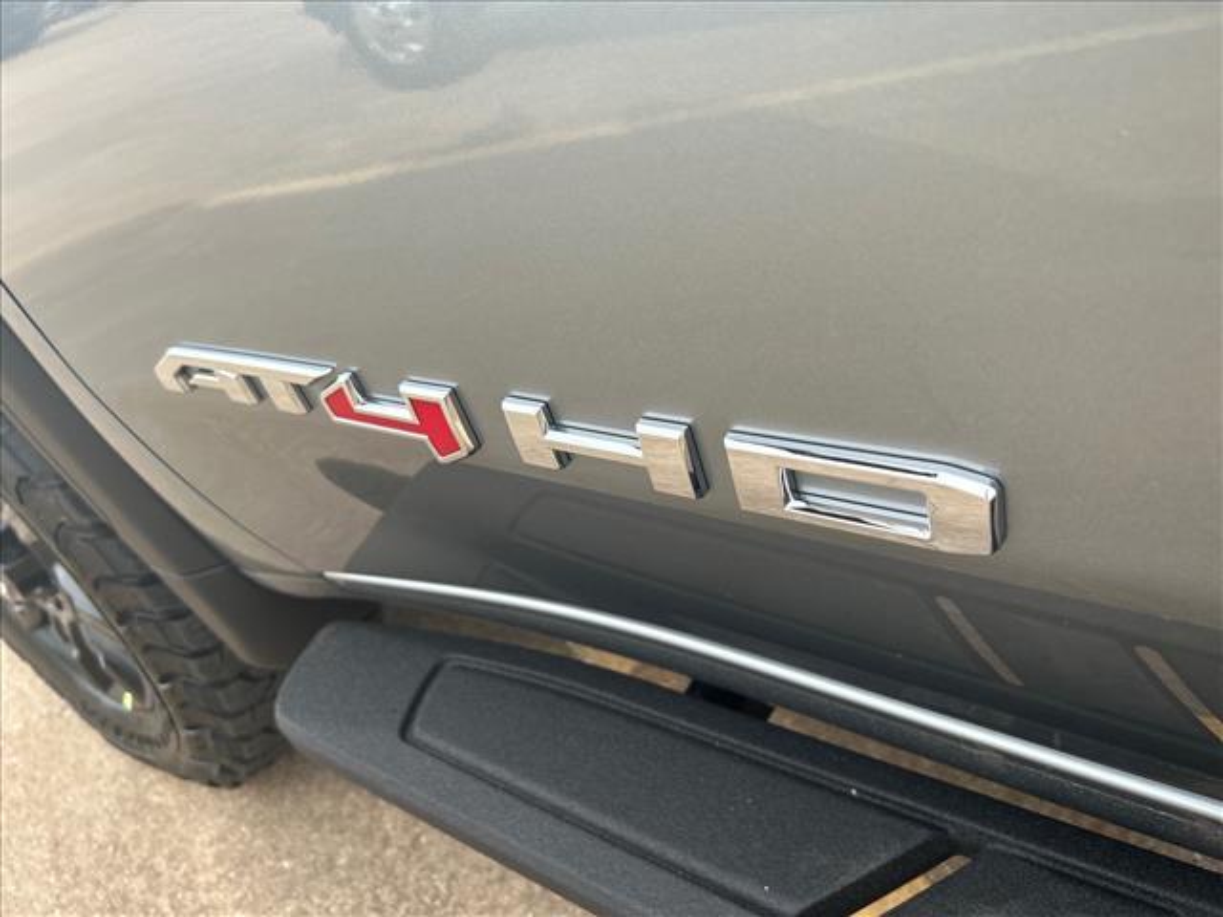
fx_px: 919
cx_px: 612
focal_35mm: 26
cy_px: 458
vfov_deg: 53.1
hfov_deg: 67.3
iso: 50
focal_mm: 5.7
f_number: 1.5
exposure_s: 1/572
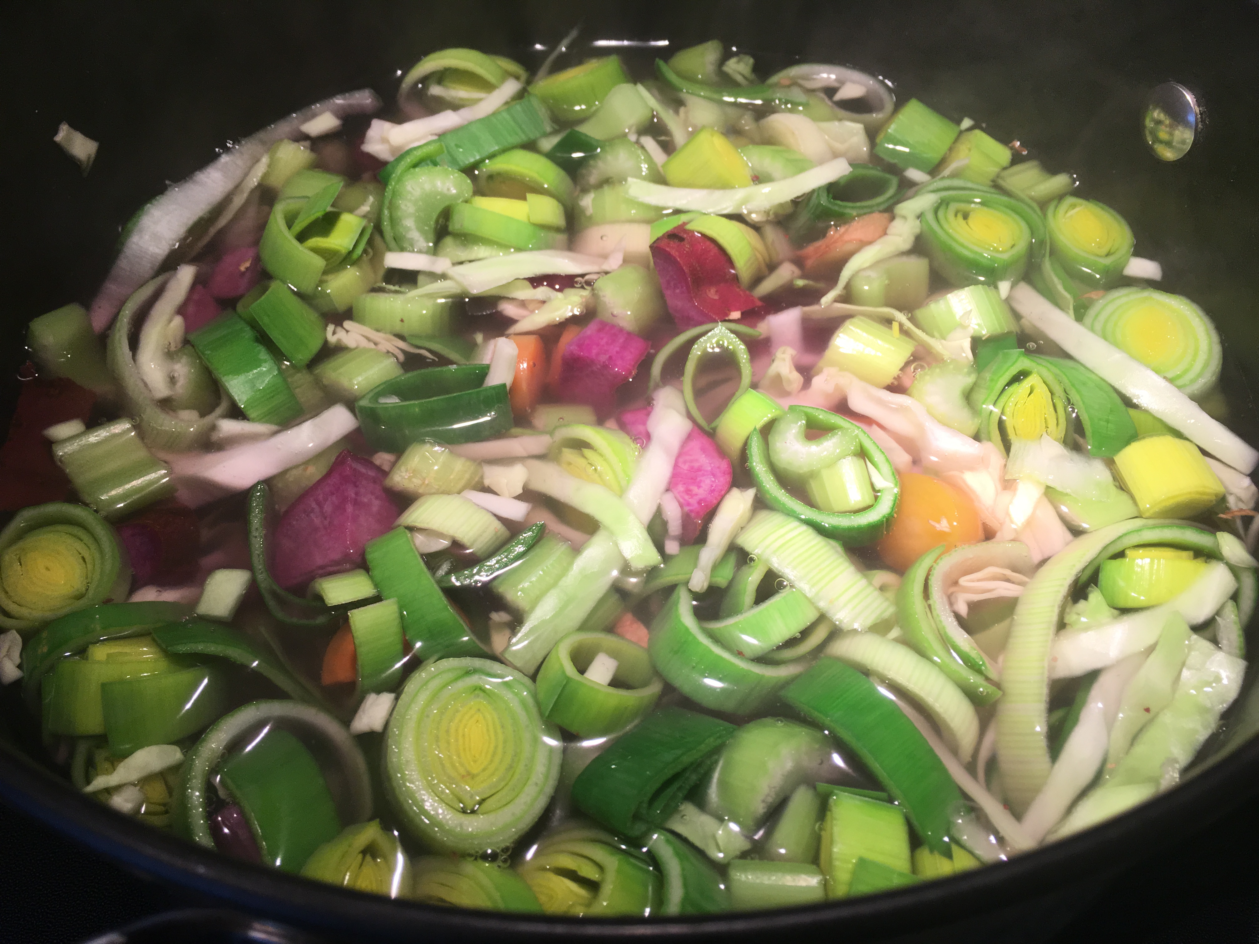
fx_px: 1055
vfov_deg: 48.2
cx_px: 630
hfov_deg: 61.7
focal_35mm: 29
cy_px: 472
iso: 40
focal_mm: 4.15
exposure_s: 1/120
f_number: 2.2
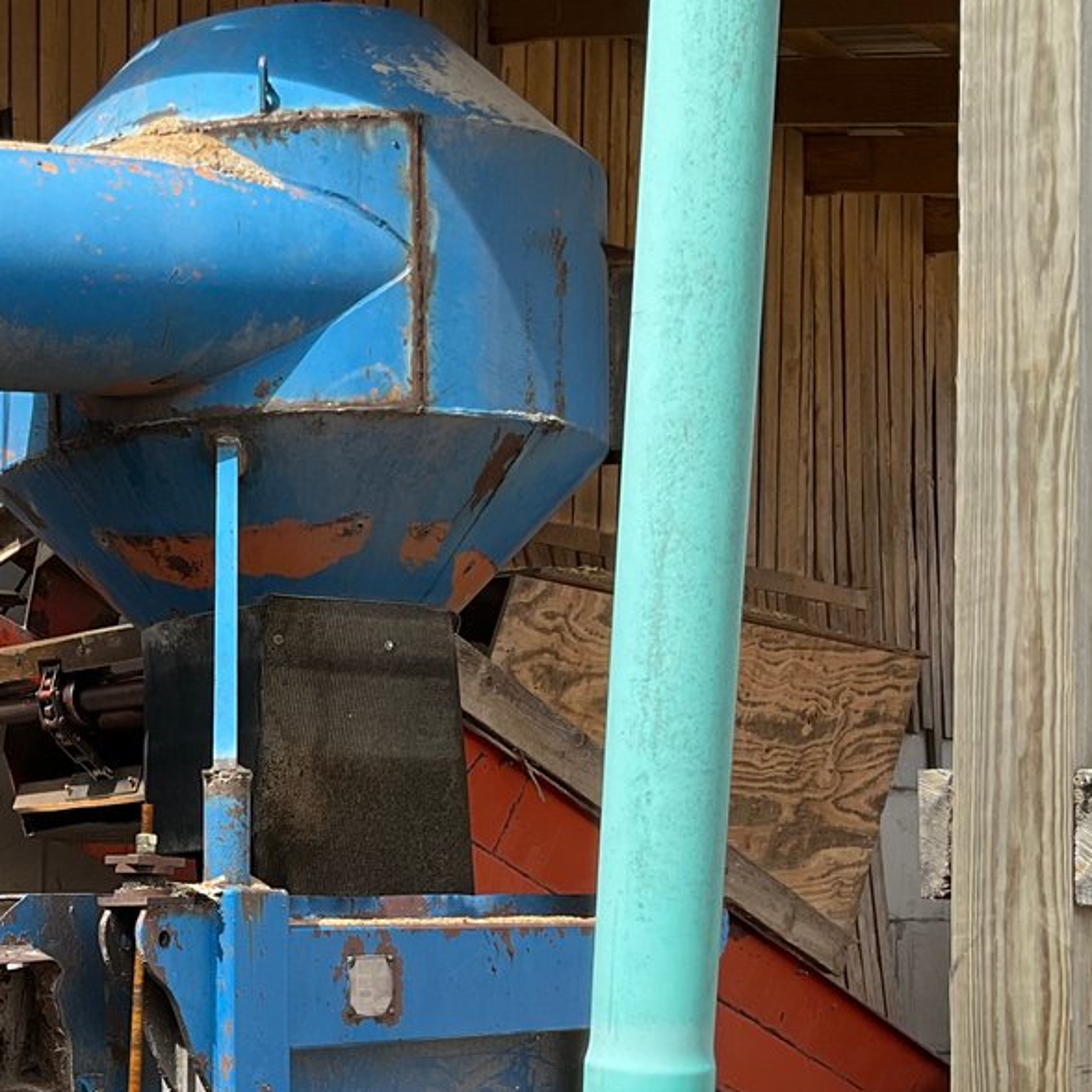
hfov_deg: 25.0
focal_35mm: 66
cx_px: 23
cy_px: 996
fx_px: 2356
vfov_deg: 25.3
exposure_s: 1/962
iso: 25
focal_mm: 3
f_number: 1.8
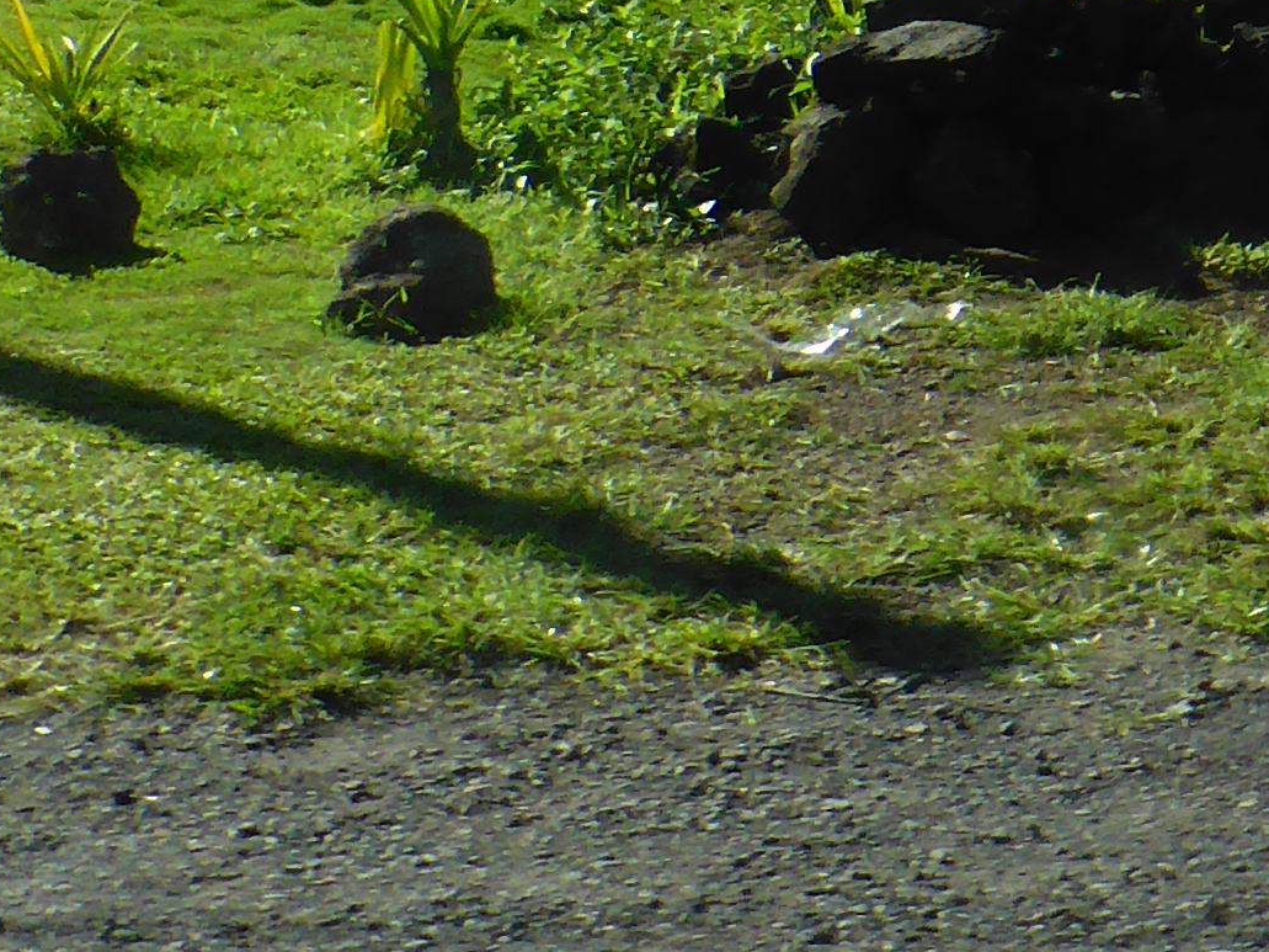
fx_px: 4179
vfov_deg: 12.4
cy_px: -451
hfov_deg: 15.6
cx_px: 2016
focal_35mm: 114
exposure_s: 1/1000
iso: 100
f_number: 3.3
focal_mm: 4.3
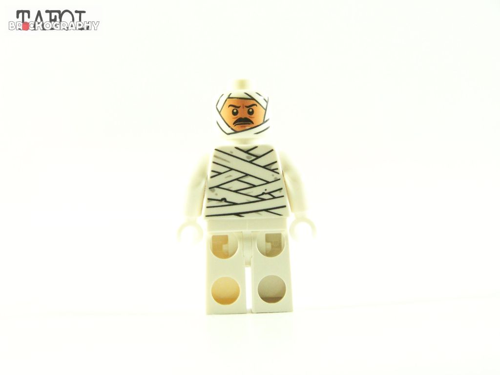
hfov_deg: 18.7
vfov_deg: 14.1
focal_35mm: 105
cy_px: 188
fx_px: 1517
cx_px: 250
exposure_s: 1/60
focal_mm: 17.5
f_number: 3.6
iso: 400
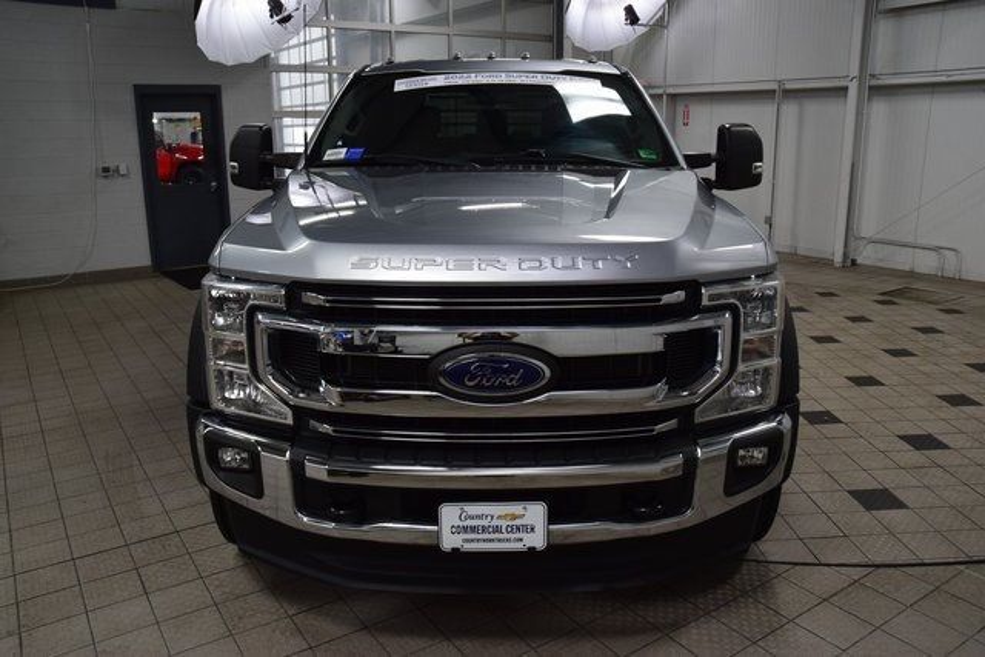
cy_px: 328
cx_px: 492
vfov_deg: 48.0
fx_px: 739
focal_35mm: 27
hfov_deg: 67.4
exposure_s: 1/60
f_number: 8
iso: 1100
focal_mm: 18
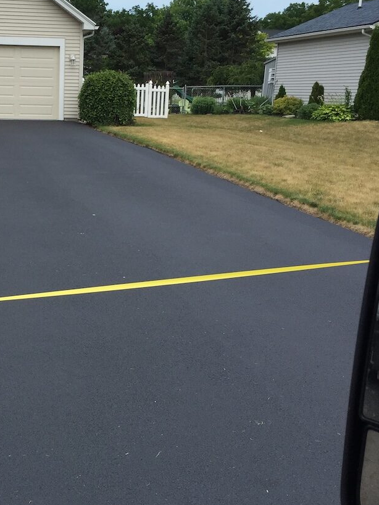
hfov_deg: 27.7
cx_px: 50
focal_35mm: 51
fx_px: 745
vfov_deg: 37.5
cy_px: 277
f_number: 2.2
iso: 32
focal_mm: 4.15
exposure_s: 1/1721
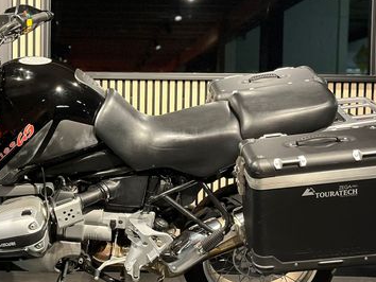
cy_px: 129
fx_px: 511
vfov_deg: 30.9
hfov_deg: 39.6
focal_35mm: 47
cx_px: 105
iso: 500
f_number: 1.6
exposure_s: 1/50
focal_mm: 5.1
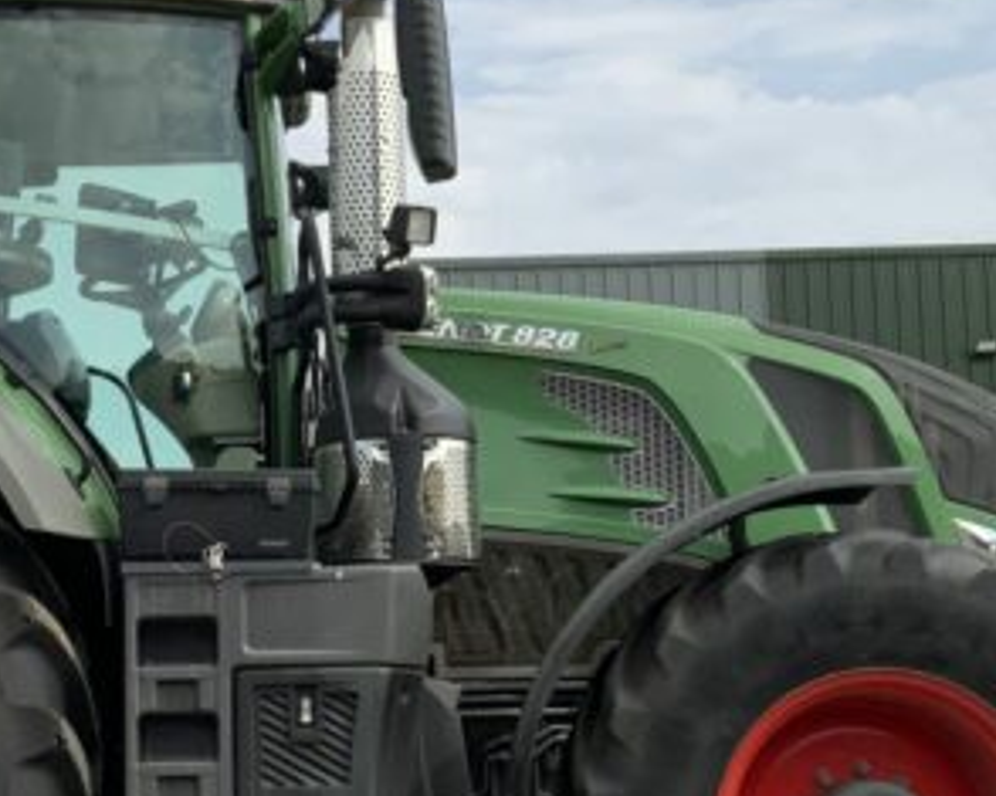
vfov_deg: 19.9
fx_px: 2269
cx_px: 352
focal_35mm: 77
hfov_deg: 24.7
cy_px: 423
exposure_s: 1/1848
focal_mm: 3
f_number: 1.8
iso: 16
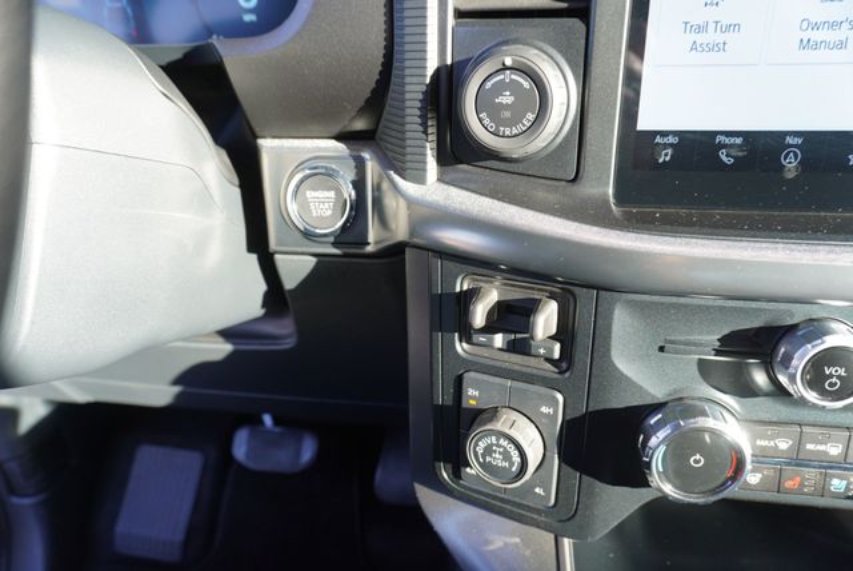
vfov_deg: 53.2
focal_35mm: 24
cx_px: 426
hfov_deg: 73.7
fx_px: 569
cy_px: 286
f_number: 4
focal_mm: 16
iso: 160
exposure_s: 1/60
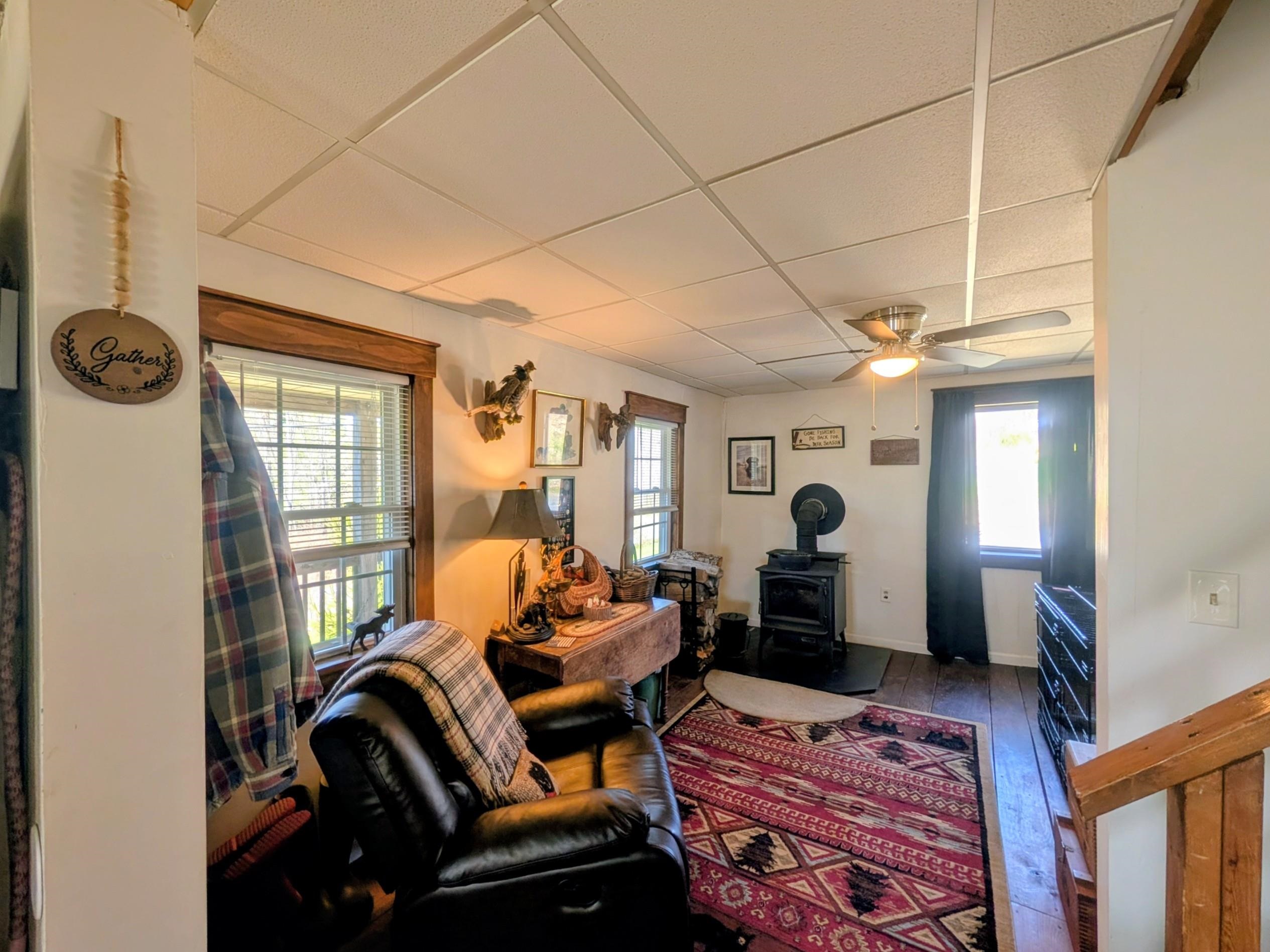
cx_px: 635
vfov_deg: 94.5
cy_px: 476
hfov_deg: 110.5
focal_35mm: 12
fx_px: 440
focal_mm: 2.02
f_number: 1.7
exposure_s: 1/120
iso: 56
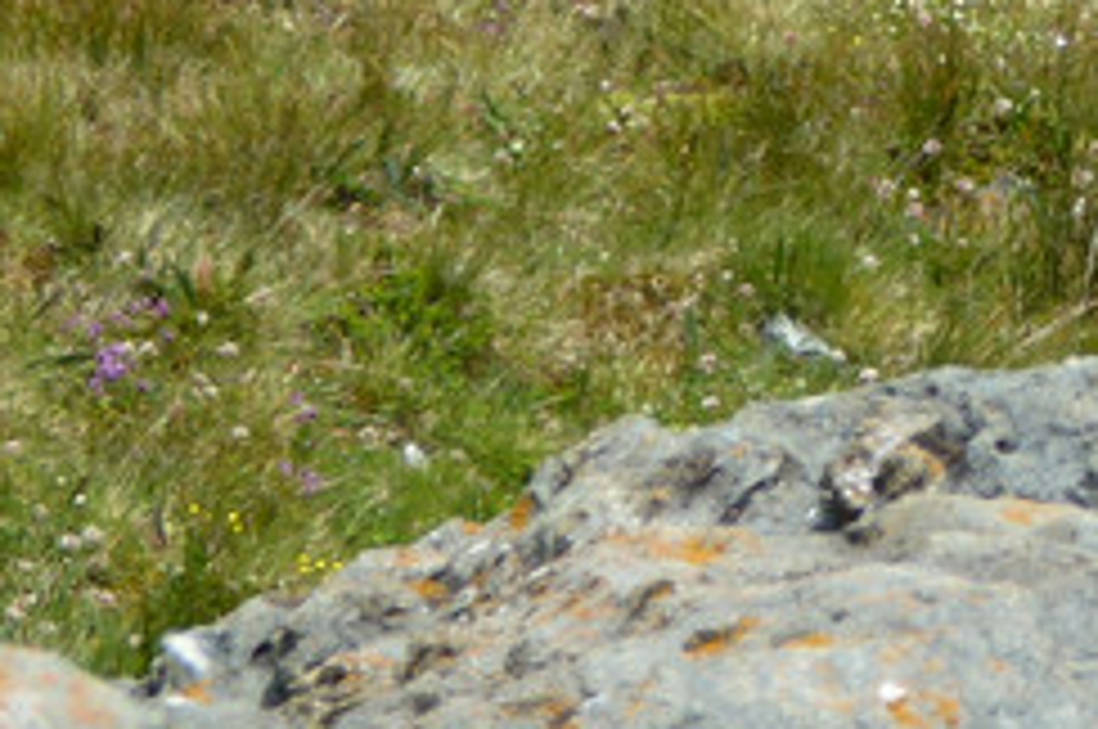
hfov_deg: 2.3
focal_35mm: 903
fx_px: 27505
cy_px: -25
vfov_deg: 1.5
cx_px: 1112
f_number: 5.9
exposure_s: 1/320
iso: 100
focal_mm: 68.8
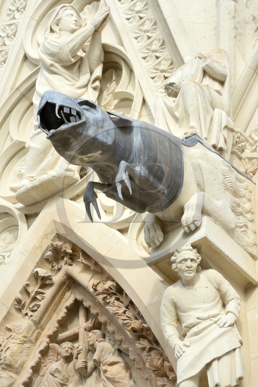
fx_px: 2151
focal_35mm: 200
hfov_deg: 6.9
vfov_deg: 10.3
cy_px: 194
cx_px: 129
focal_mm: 200
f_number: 11
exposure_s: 1/200
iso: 200
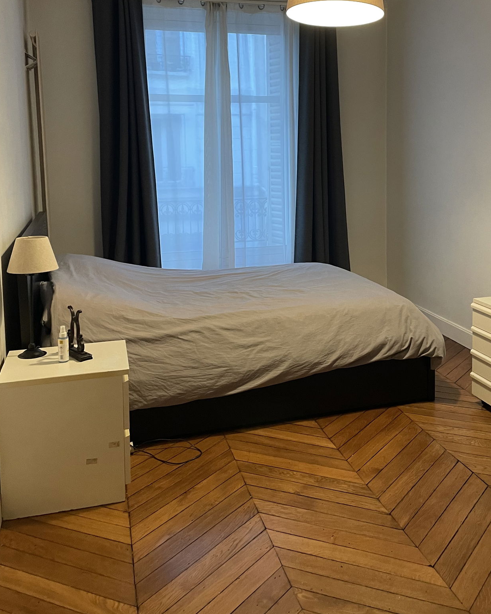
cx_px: 300
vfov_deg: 50.9
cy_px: 222
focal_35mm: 35
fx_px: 636
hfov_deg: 42.0
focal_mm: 4.2
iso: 320
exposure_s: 1/50
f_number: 1.6
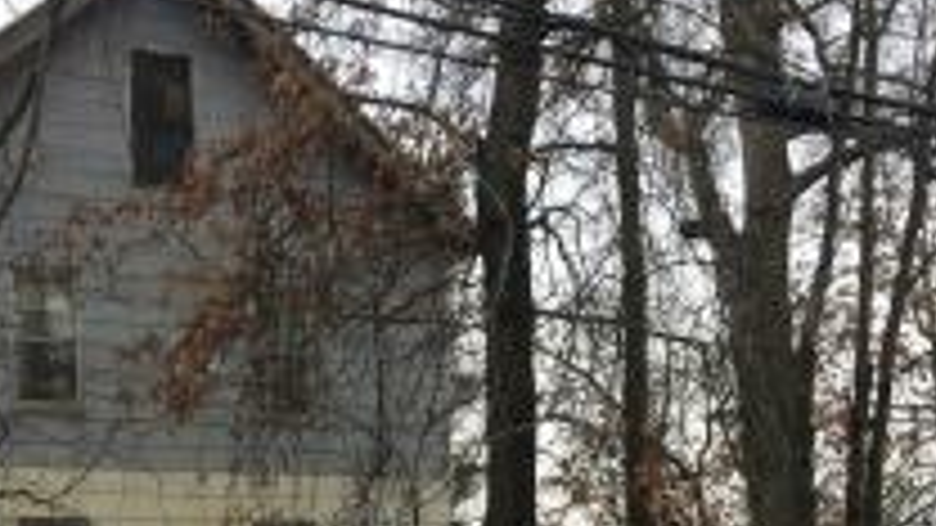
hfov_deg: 32.2
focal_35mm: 65
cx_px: 338
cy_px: 535
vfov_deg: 18.0
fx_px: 1613
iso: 25
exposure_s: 1/139
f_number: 2.4
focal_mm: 3.3
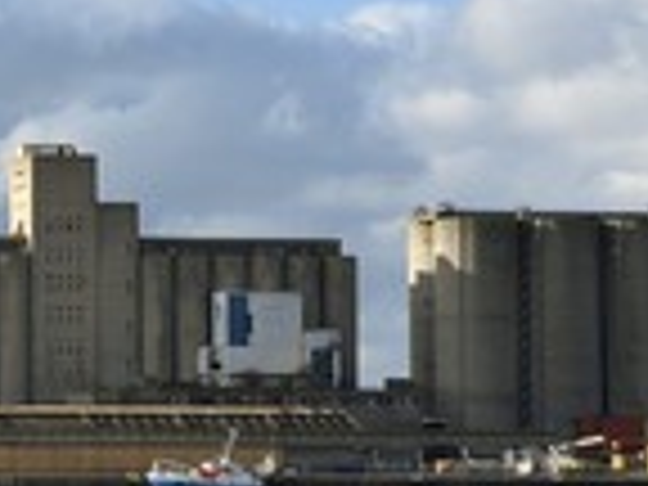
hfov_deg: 7.4
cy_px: 153
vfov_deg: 5.6
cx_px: -117
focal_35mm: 267
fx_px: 4998
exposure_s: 1/320
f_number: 11
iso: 200
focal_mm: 95
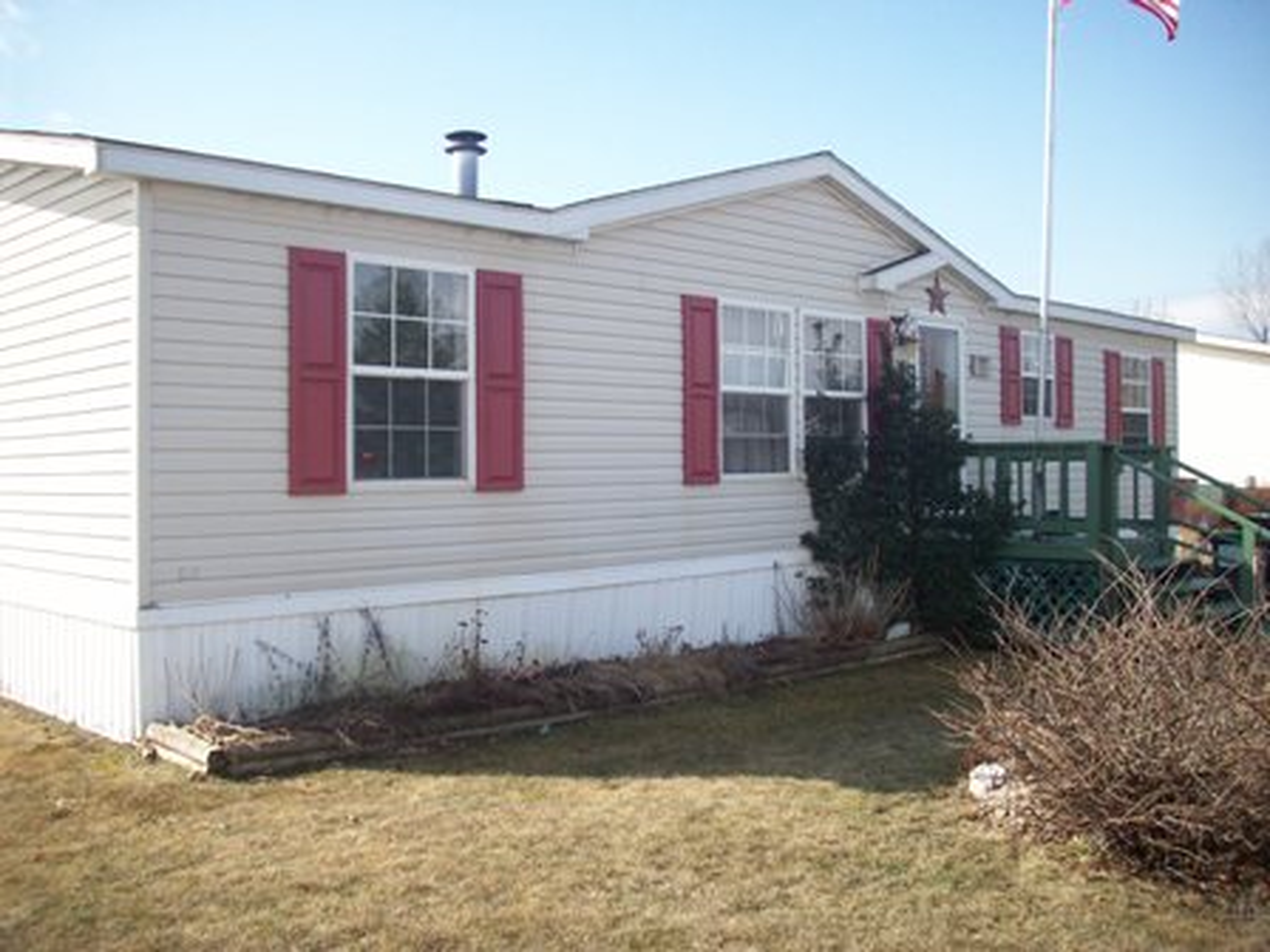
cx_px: 635
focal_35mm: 37
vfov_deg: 38.7
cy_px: 476
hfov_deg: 50.1
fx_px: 1357
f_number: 5.6
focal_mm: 6.2
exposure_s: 1/190
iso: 80
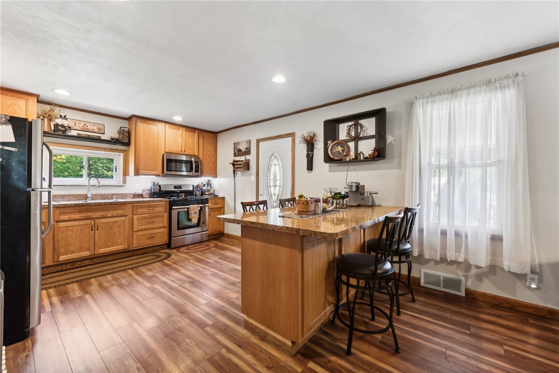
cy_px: 186
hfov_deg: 104.2
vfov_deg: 81.2
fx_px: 217
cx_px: 280
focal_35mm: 14
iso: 80
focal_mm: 14
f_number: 11
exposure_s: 1/1.67
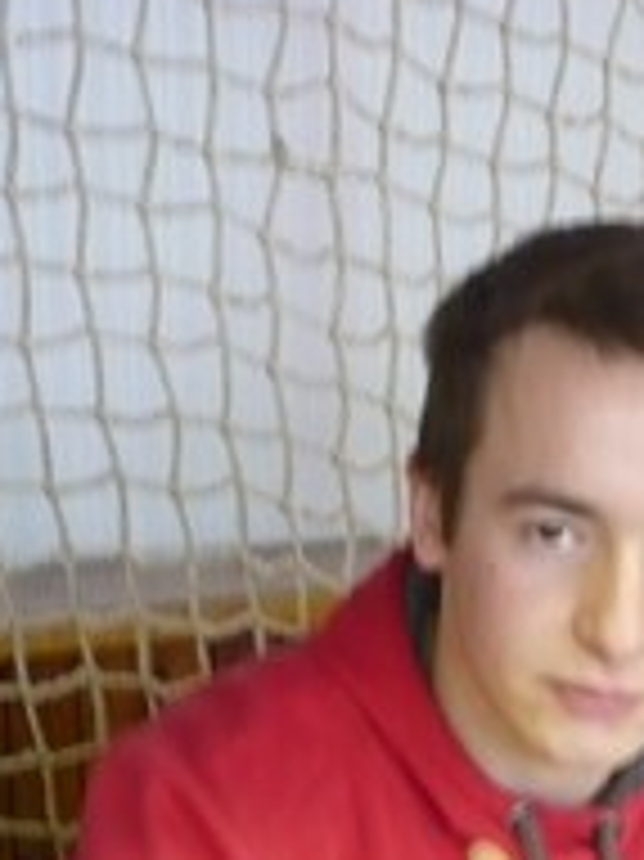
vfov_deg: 21.2
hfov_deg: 16.5
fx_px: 2185
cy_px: 923
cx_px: 590
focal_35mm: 88
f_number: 2.8
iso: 250
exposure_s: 1/8
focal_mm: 5.8
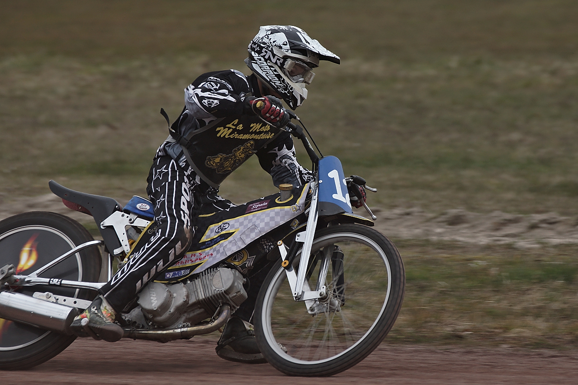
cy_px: 192
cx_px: 289
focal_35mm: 450
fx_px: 7224
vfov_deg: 3.1
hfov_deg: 4.6
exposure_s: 1/640
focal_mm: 300
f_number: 5.6
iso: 200
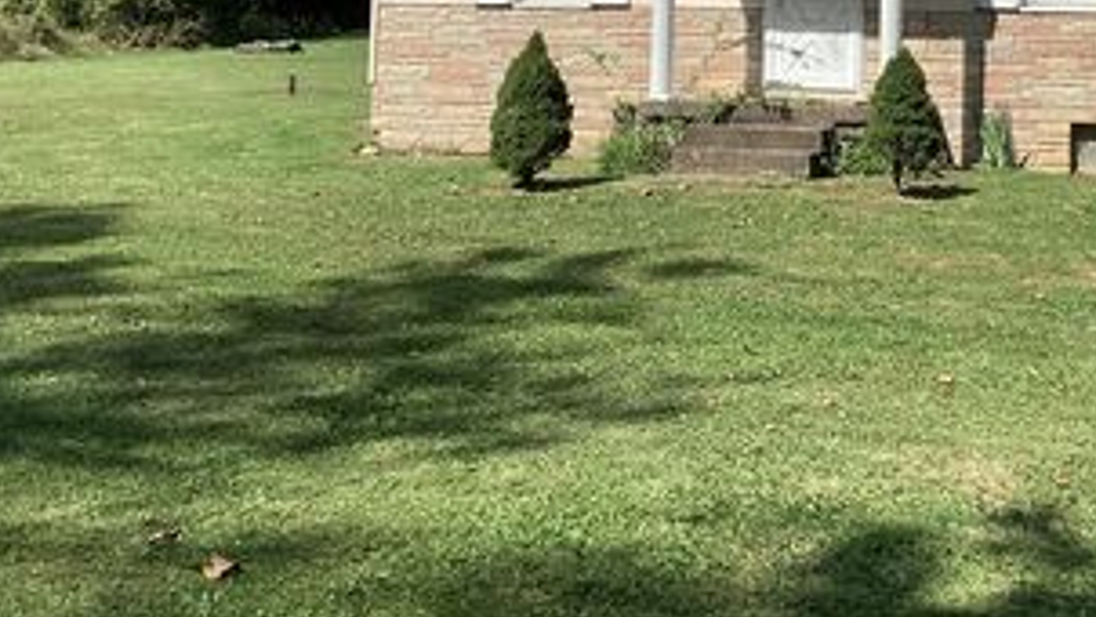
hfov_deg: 36.0
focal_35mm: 56
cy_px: -53
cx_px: 875
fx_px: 1628
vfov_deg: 20.5
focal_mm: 3.3
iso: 25
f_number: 2.4
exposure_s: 1/2037
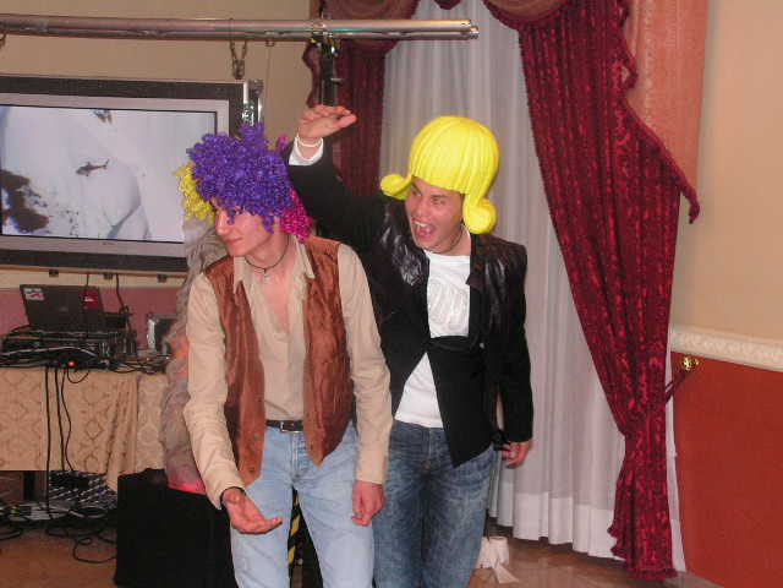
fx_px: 1335
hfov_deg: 32.7
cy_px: 294
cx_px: 392
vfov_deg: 24.8
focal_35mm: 59
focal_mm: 9.9
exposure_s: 1/60
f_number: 3.3
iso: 200
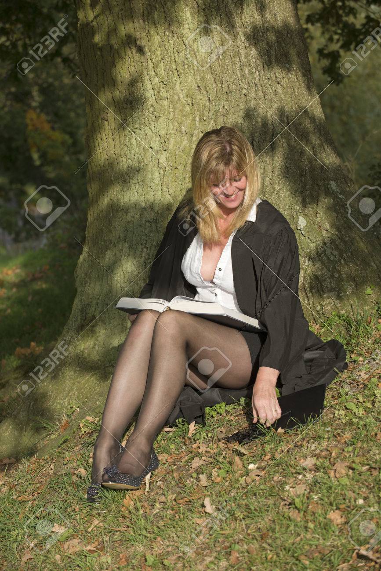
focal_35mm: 105
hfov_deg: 13.0
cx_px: 190
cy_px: 286
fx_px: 1666
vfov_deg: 19.5
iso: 400
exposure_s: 1/1250
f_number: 6.3
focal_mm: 105
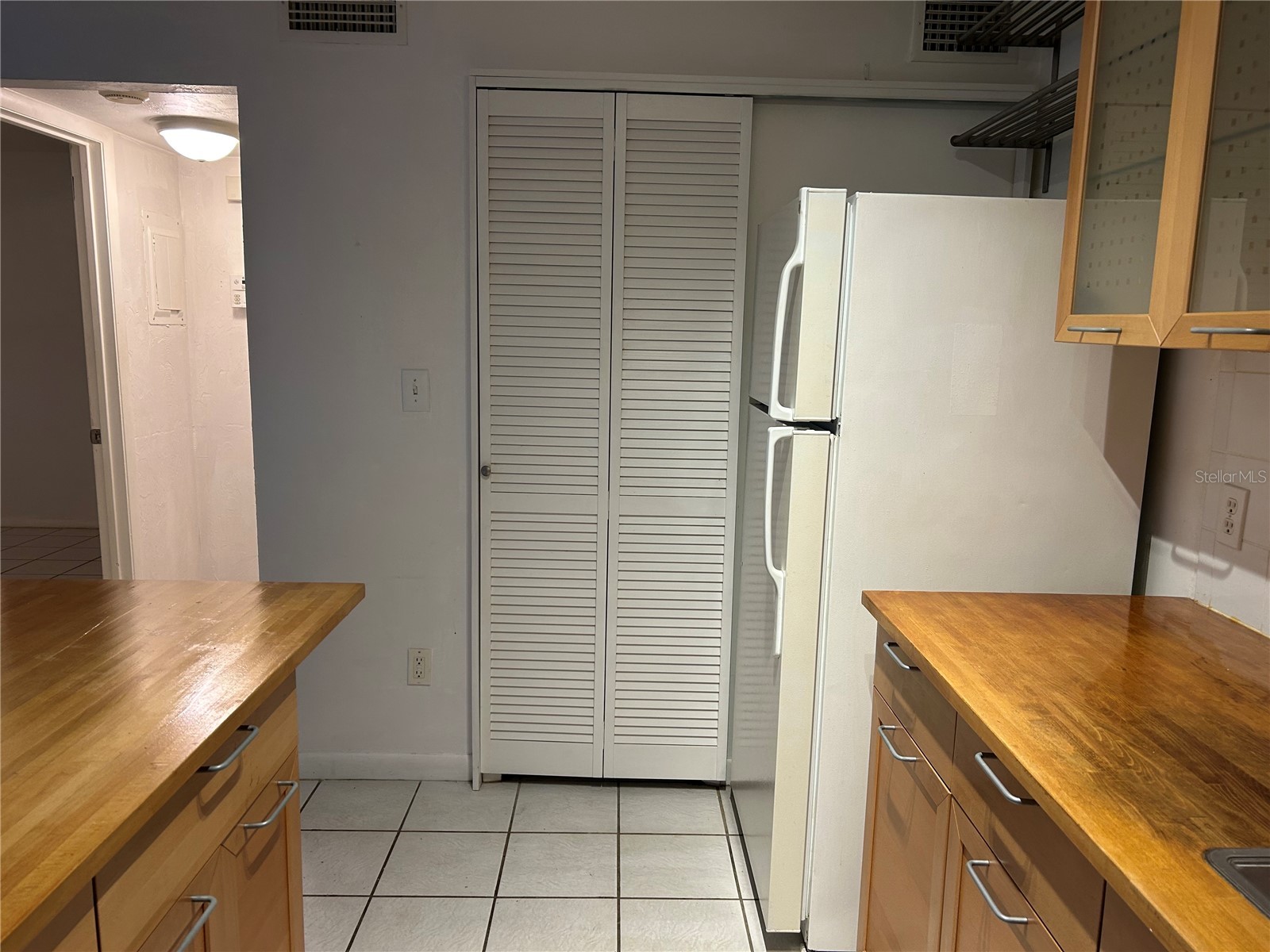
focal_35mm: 26
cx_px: 635
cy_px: 476
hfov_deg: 67.3
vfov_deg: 53.1
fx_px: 954
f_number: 1.5
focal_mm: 5.7
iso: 80
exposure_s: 1/60
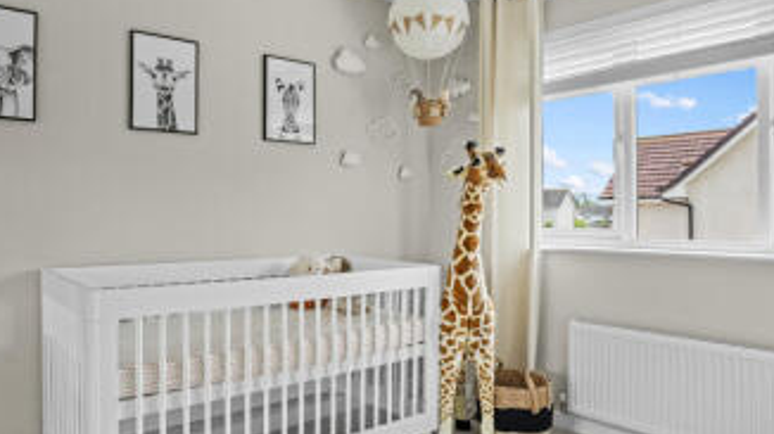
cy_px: 208
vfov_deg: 44.3
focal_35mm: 26
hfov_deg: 71.7
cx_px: 342
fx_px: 533
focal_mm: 17
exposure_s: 1/10
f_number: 9
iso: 250
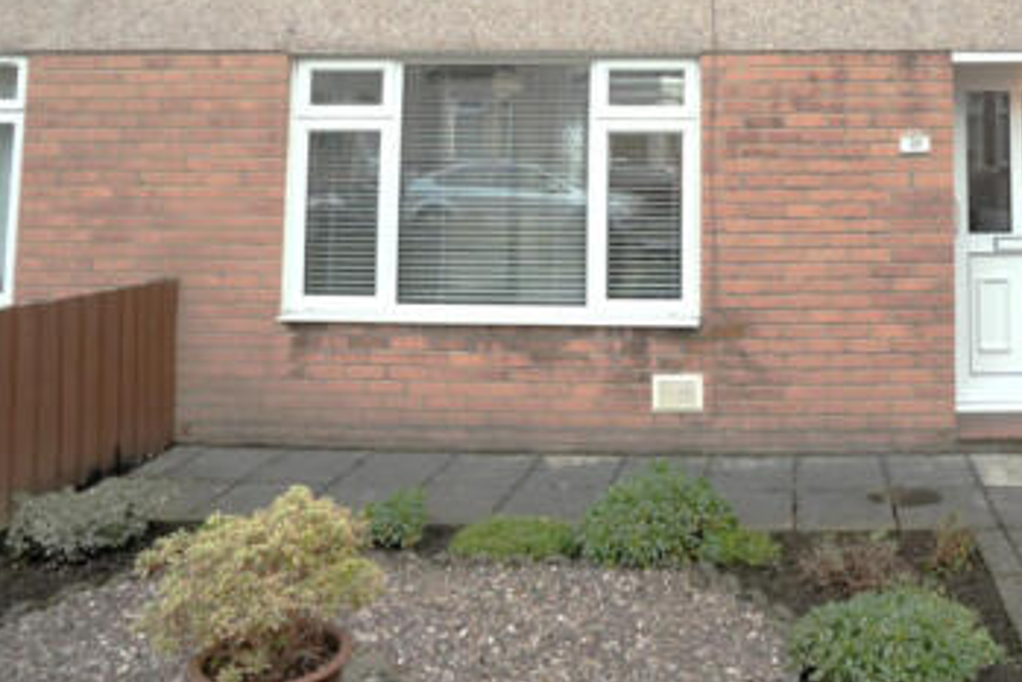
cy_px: 86
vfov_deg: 40.8
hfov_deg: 57.9
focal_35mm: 30
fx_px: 852
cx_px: 795
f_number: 8
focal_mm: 16
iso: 3200
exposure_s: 1/500
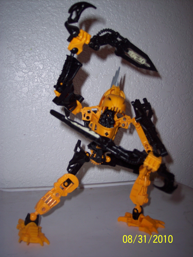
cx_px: 96
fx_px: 290
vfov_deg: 47.9
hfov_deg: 36.8
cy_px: 128
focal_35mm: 39
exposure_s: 1/60
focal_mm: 8
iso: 100
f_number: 2.8
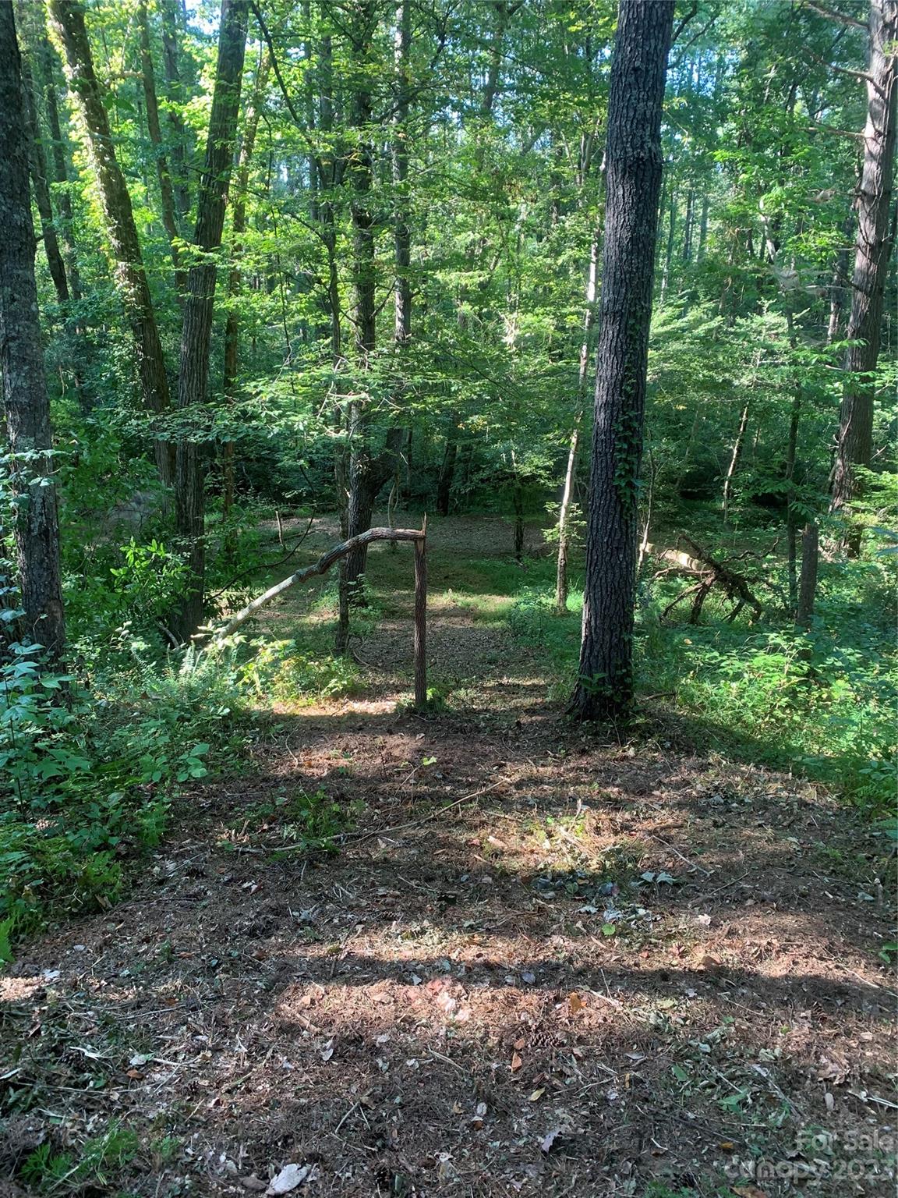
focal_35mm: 26
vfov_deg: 67.3
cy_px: 599
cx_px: 449
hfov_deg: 53.1
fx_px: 899
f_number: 1.8
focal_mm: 4.25
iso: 100
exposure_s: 1/96
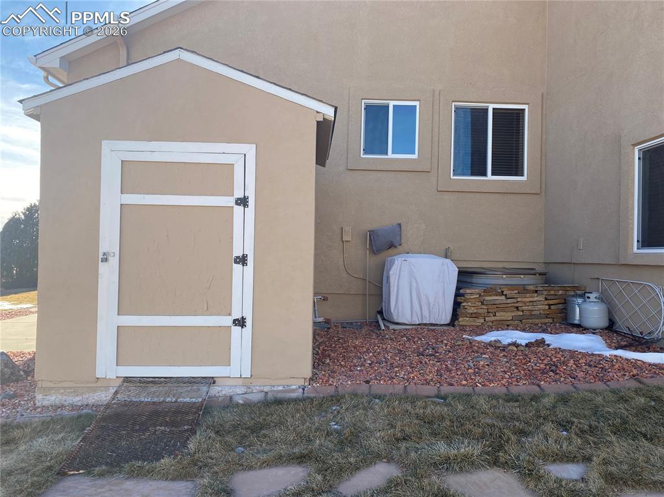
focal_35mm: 26
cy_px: 248
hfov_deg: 67.3
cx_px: 332
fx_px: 498
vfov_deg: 53.0
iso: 32
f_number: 1.8
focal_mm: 4.25
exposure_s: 1/724
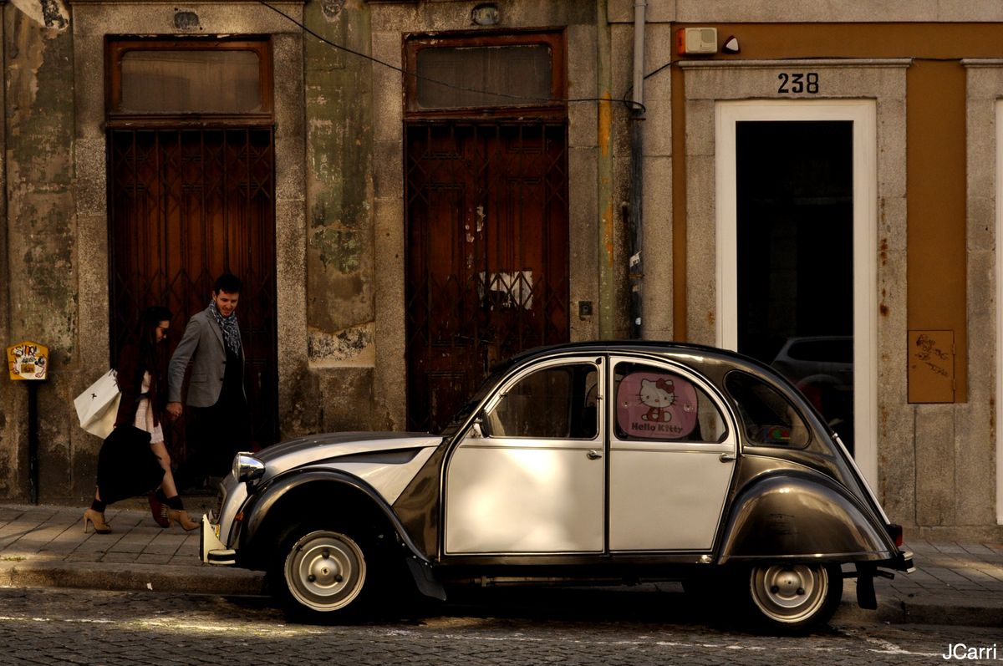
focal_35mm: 69
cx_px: 502
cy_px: 333
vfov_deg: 19.7
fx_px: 1920
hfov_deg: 29.3
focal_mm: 46
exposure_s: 1/500
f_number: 11
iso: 500
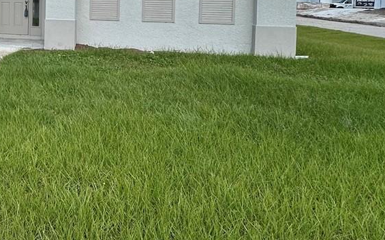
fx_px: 441
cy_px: 7
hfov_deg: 37.3
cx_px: -64
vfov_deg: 28.8
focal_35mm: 42
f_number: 2.2
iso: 40
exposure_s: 1/1092
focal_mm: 2.22
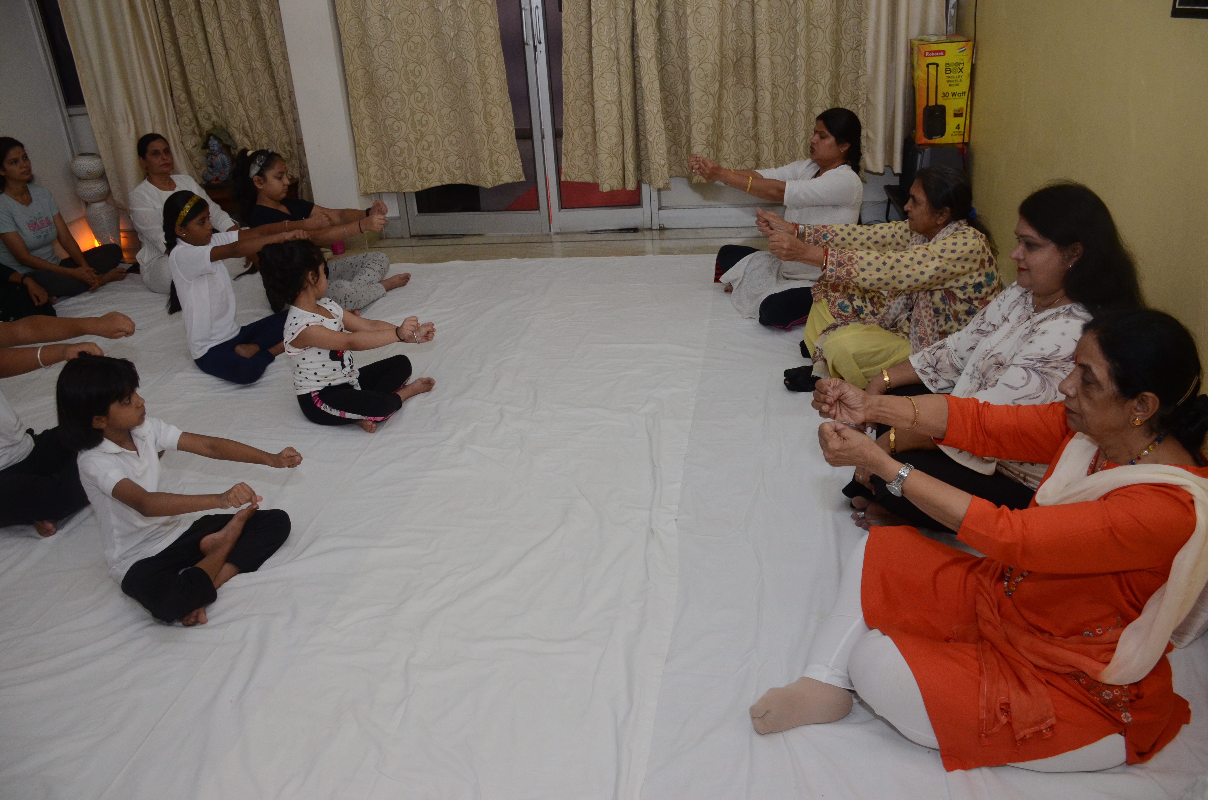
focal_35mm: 27
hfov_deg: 67.5
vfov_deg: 47.7
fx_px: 904
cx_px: 604
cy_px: 400
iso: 1250
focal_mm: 18
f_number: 5.6
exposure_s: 1/160
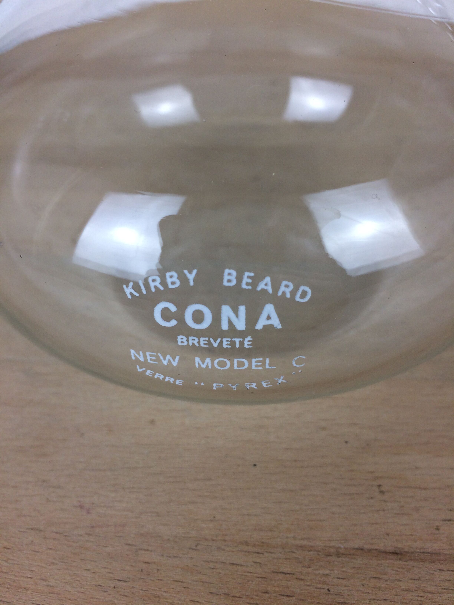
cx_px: 227
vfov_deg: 61.7
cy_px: 302
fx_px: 507
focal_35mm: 29
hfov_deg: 48.2
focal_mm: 4.15
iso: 50
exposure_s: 1/100
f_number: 2.2
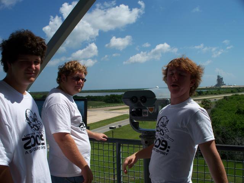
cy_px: 92
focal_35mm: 36
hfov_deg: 51.4
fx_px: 254
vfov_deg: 39.7
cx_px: 122
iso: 64
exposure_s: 1/800
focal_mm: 7.54
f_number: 5
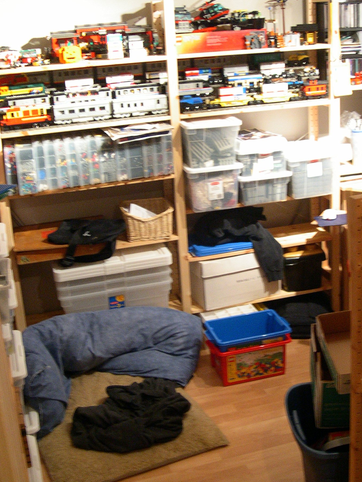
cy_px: 214
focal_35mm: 48
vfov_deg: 39.6
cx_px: 219
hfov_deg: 30.2
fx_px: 669
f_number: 2.8
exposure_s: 1/6.5
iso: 400
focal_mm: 8
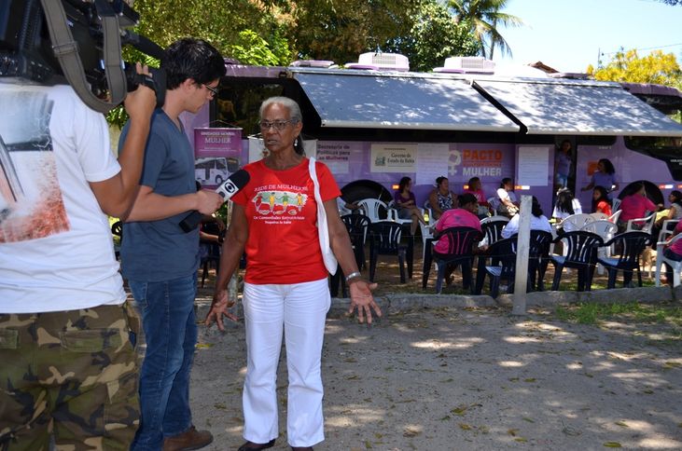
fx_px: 737
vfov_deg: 34.1
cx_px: 341
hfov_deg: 49.6
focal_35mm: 39
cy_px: 226
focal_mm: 26
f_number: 4.5
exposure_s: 1/200
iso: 100
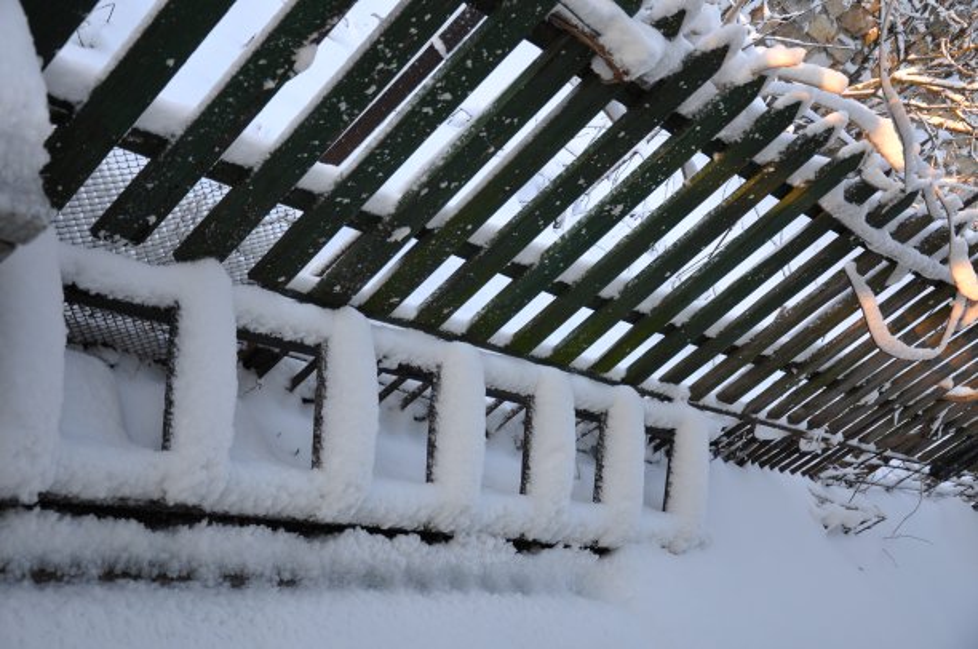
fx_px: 1302
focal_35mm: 48
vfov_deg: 28.0
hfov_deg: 41.2
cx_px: 489
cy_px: 324
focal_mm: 32
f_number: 4.2
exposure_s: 1/40
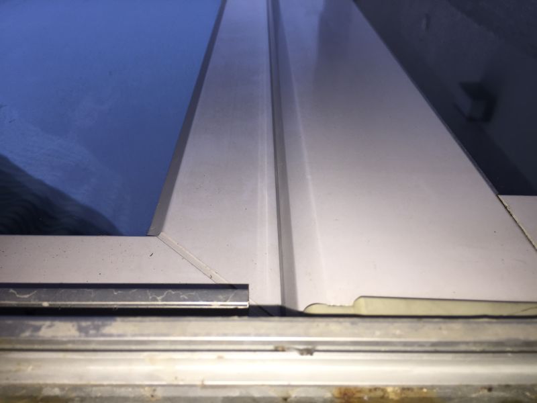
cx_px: 268
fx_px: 450
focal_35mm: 29
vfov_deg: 48.2
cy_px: 202
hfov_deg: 61.7
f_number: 2.2
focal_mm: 4.15
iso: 32
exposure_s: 1/198
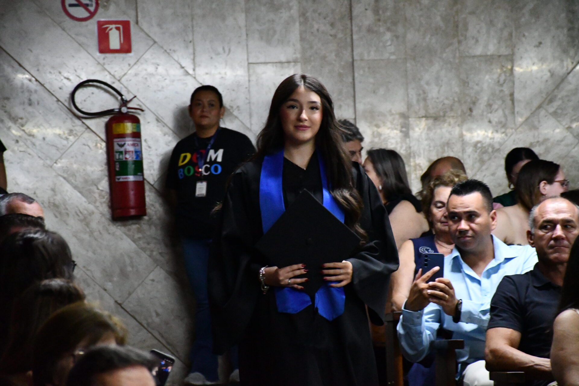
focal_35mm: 157
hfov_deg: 13.1
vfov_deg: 8.7
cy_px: 193
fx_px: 2525
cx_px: 290
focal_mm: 105
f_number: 5.6
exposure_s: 1/100
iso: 12800
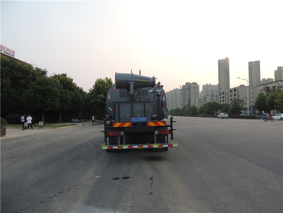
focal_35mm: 24
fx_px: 196
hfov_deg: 71.6
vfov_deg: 56.8
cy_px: 106
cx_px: 142
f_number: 3
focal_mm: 4.3
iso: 100
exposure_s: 1/125
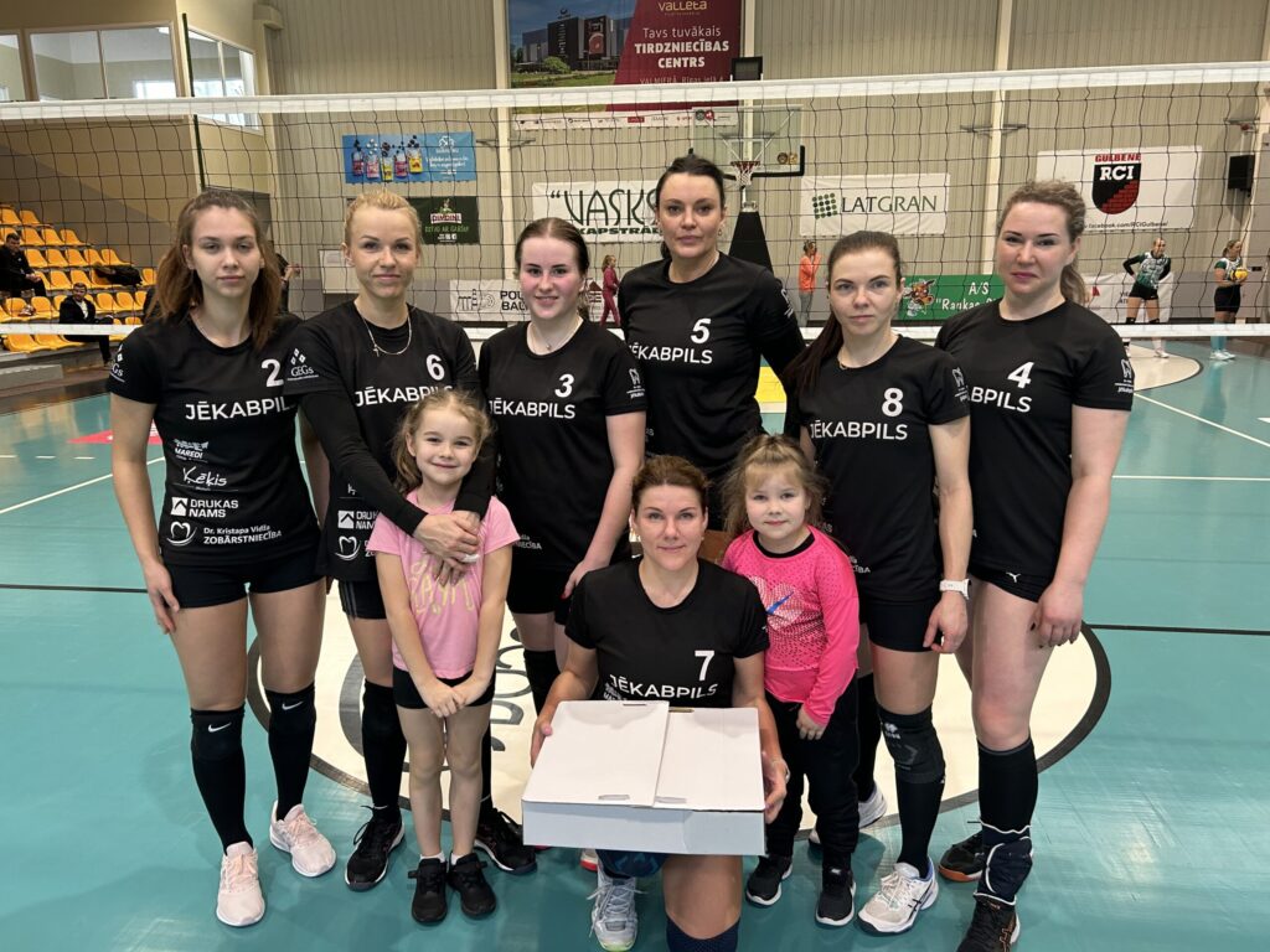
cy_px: 476
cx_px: 635
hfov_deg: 67.3
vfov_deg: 53.1
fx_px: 954
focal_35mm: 26
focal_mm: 5.7
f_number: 1.5
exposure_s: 1/100
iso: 125
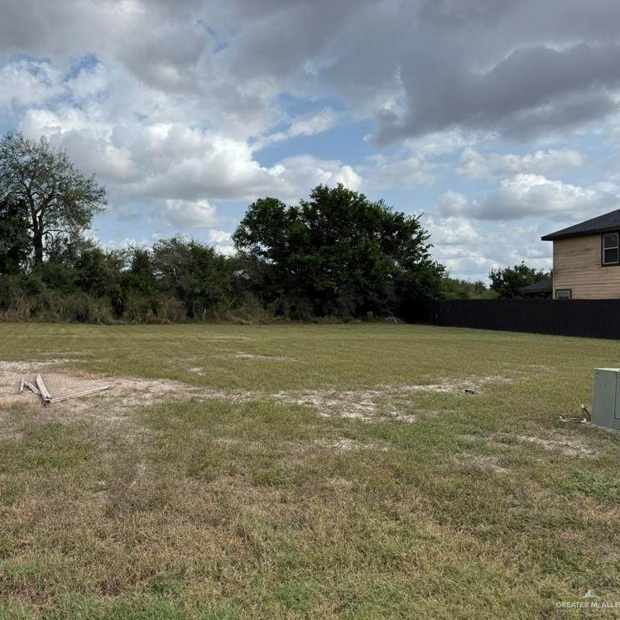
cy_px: 305
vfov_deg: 55.6
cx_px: 208
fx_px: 588
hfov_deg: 54.5
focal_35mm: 29
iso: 80
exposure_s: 1/6410
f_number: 1.78
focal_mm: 6.76
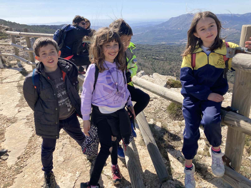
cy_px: 94
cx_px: 126
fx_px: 203
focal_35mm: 28
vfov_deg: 49.7
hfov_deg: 63.4
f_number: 1.8
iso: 20
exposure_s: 1/1116
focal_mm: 3.99
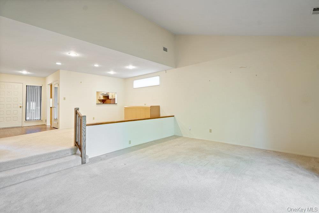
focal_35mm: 16
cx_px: 160
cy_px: 106
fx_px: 142
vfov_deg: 73.8
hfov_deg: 96.7
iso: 800
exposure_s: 1/10
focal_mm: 16
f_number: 5
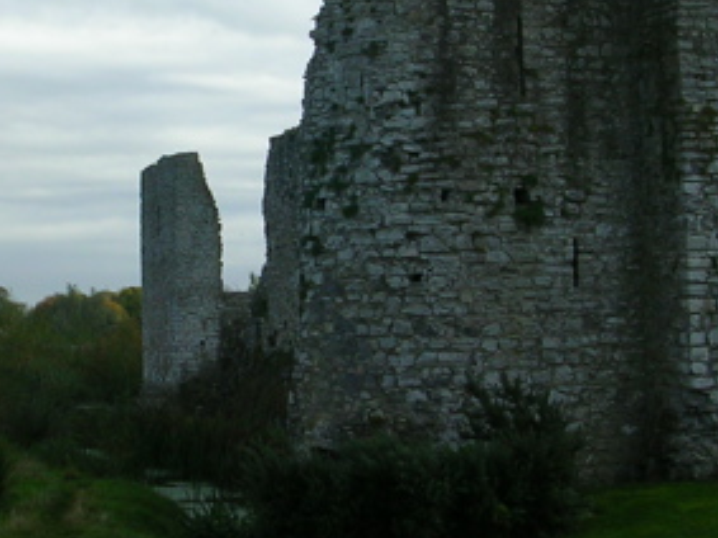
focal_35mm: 86
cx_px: 193
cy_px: 195
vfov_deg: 17.1
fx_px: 1783
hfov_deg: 22.6
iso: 50
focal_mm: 5.8
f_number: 5.6
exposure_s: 1/251
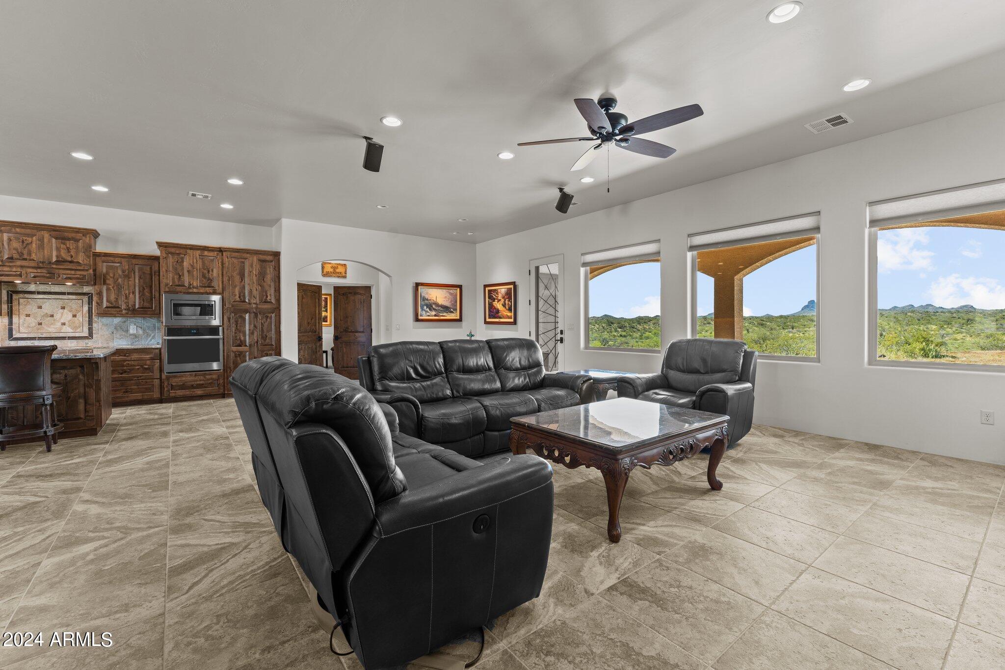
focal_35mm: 15
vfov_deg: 75.8
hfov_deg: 98.9
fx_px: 430
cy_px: 335
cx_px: 502
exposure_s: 1/5
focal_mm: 15.4
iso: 400
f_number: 8
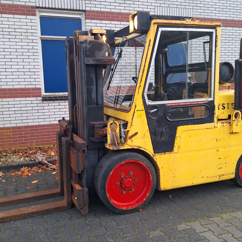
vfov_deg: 49.7
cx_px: 111
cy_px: 123
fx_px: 261
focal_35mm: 33
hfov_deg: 49.7
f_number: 1.8
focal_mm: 5.54
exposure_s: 1/50
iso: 250
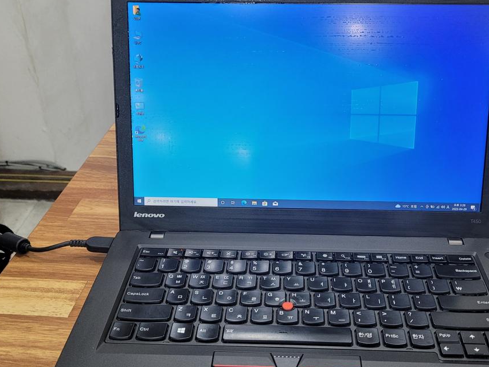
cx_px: 278
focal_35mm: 39
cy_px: 224
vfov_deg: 36.7
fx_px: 551
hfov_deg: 47.7
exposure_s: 1/120
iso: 200
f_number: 1.8
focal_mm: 5.4
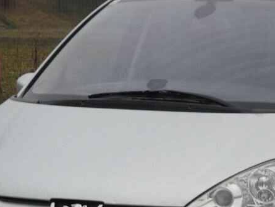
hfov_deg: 11.3
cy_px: 167
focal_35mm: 175
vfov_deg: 8.5
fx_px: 1391
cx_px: 186
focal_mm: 13.7
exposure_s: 1/80
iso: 250
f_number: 5.6
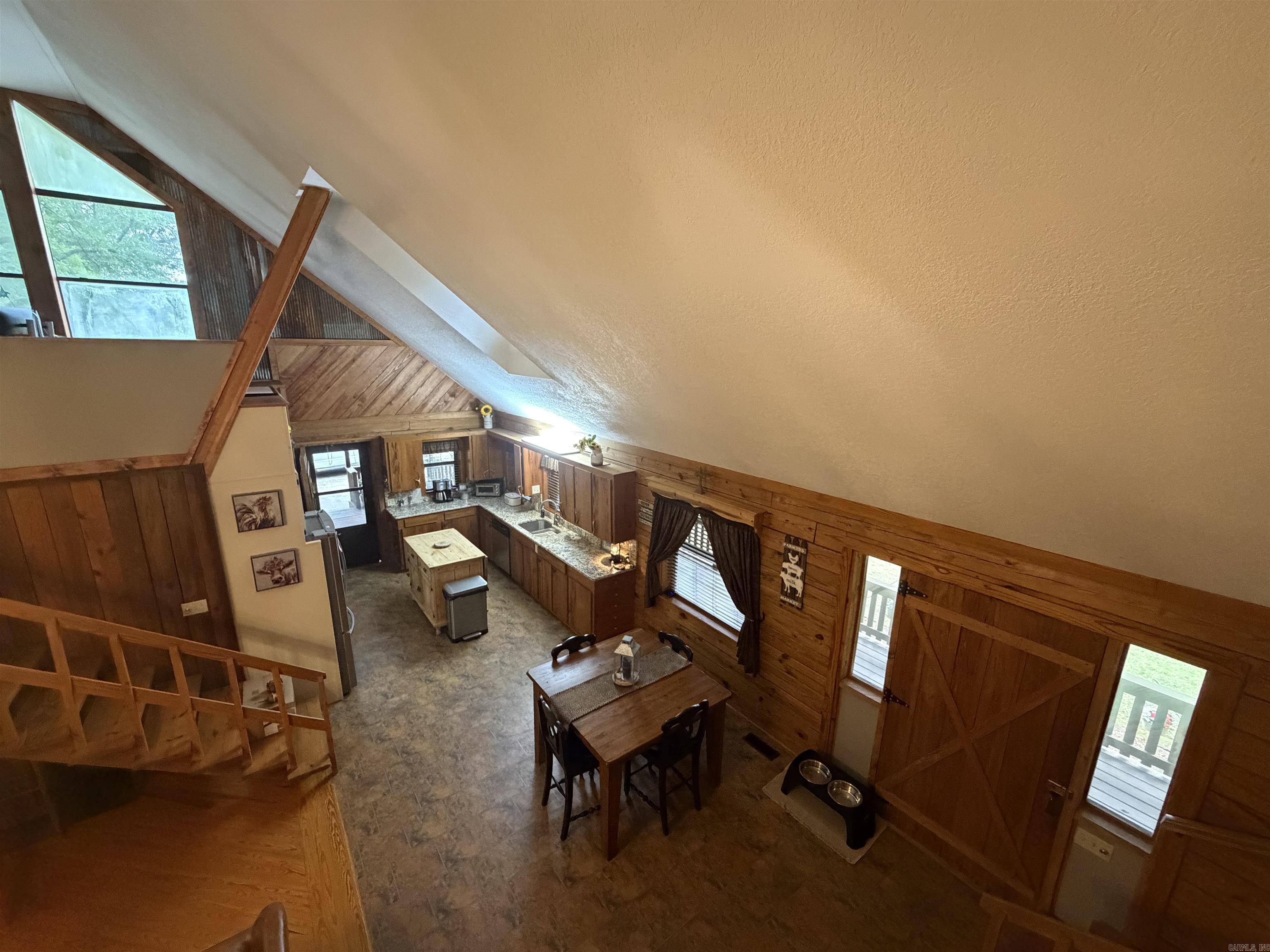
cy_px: 476
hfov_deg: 102.1
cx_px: 635
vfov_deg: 85.7
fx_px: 514
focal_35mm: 14
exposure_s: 1/60
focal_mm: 2.22
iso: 1000
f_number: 2.2
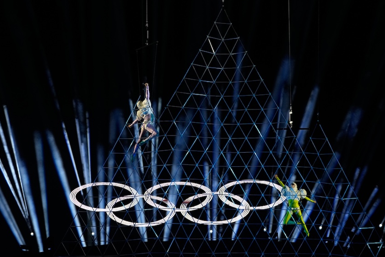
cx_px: 207
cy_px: 98
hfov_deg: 13.1
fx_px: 1679
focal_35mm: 157
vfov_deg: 8.7
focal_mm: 110
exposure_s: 1/1000
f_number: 2.8
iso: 2500
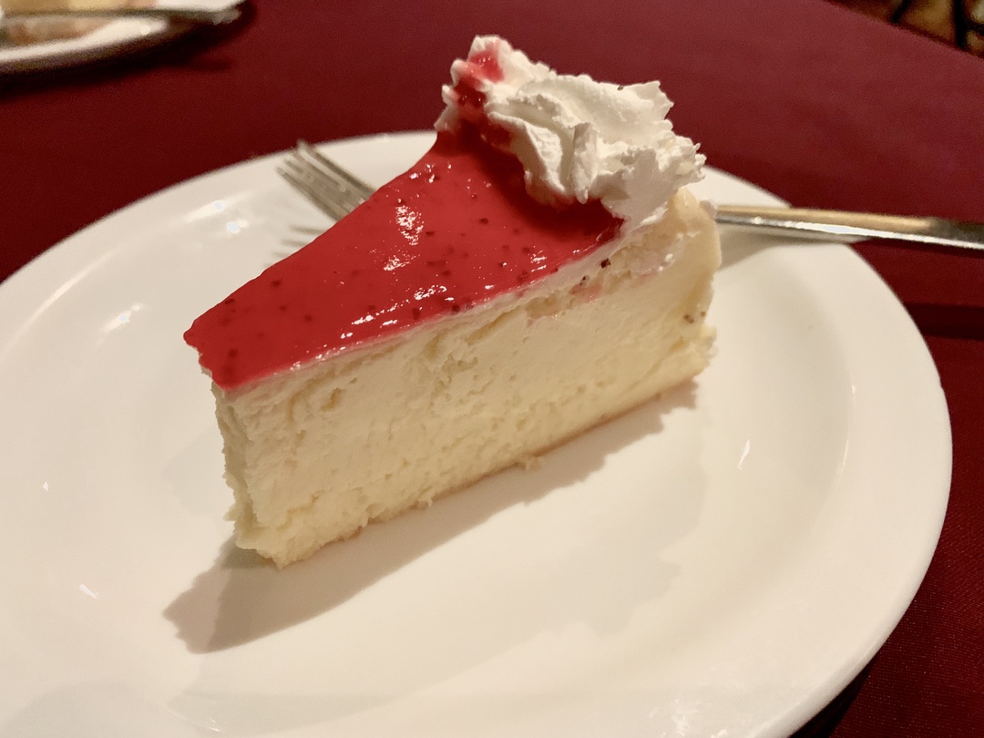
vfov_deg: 53.1
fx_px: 739
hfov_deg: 67.3
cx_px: 492
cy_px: 369
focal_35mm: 26
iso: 640
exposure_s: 1/24
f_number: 1.8
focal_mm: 4.25
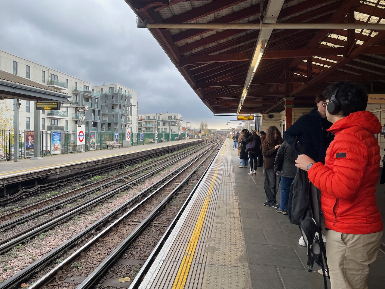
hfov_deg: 67.3
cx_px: 192
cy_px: 144
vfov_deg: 53.1
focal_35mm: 26
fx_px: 289
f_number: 1.6
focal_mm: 5.1
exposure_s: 1/100
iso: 32
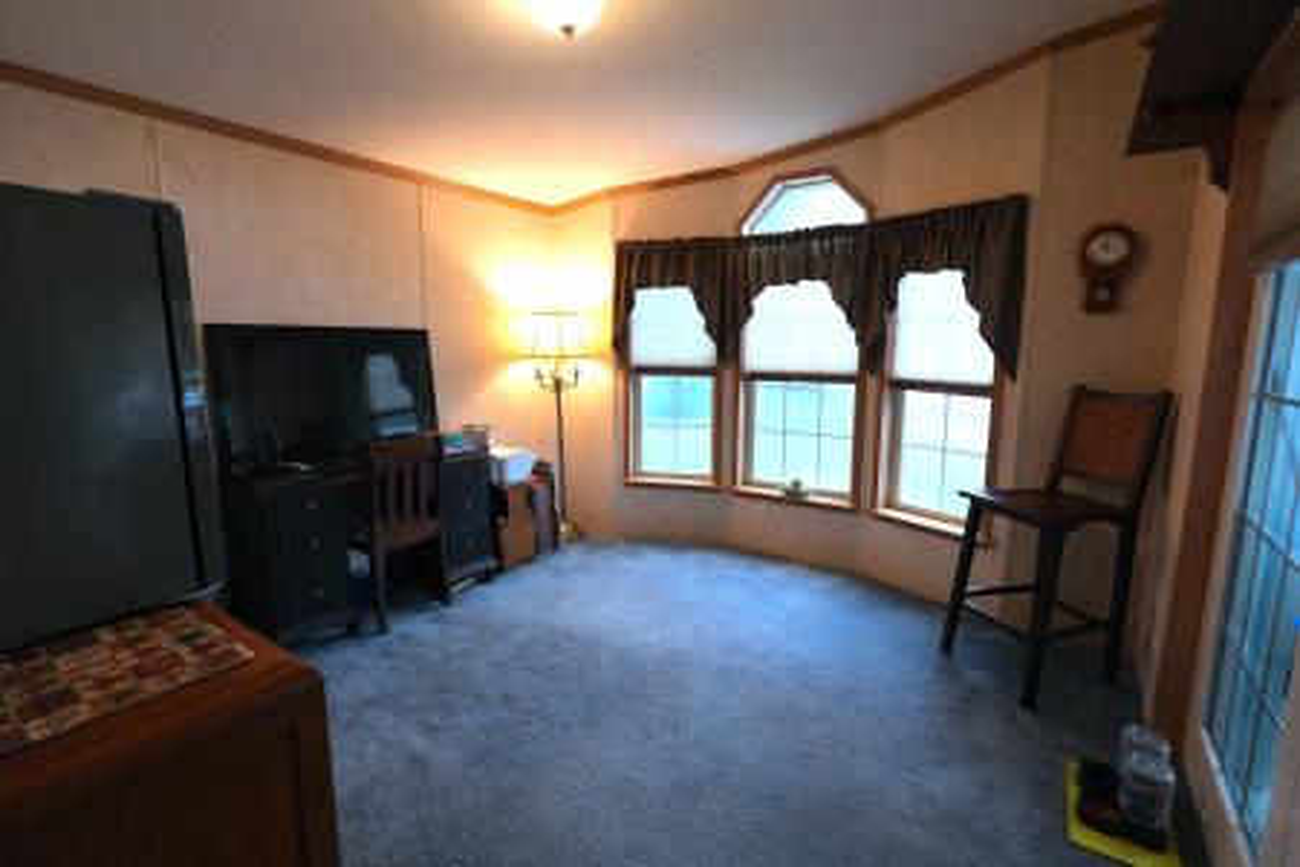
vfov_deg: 72.1
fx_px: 596
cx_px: 650
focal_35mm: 16
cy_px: 434
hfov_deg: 95.0
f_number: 3.5
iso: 1600
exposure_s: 1/160
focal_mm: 11
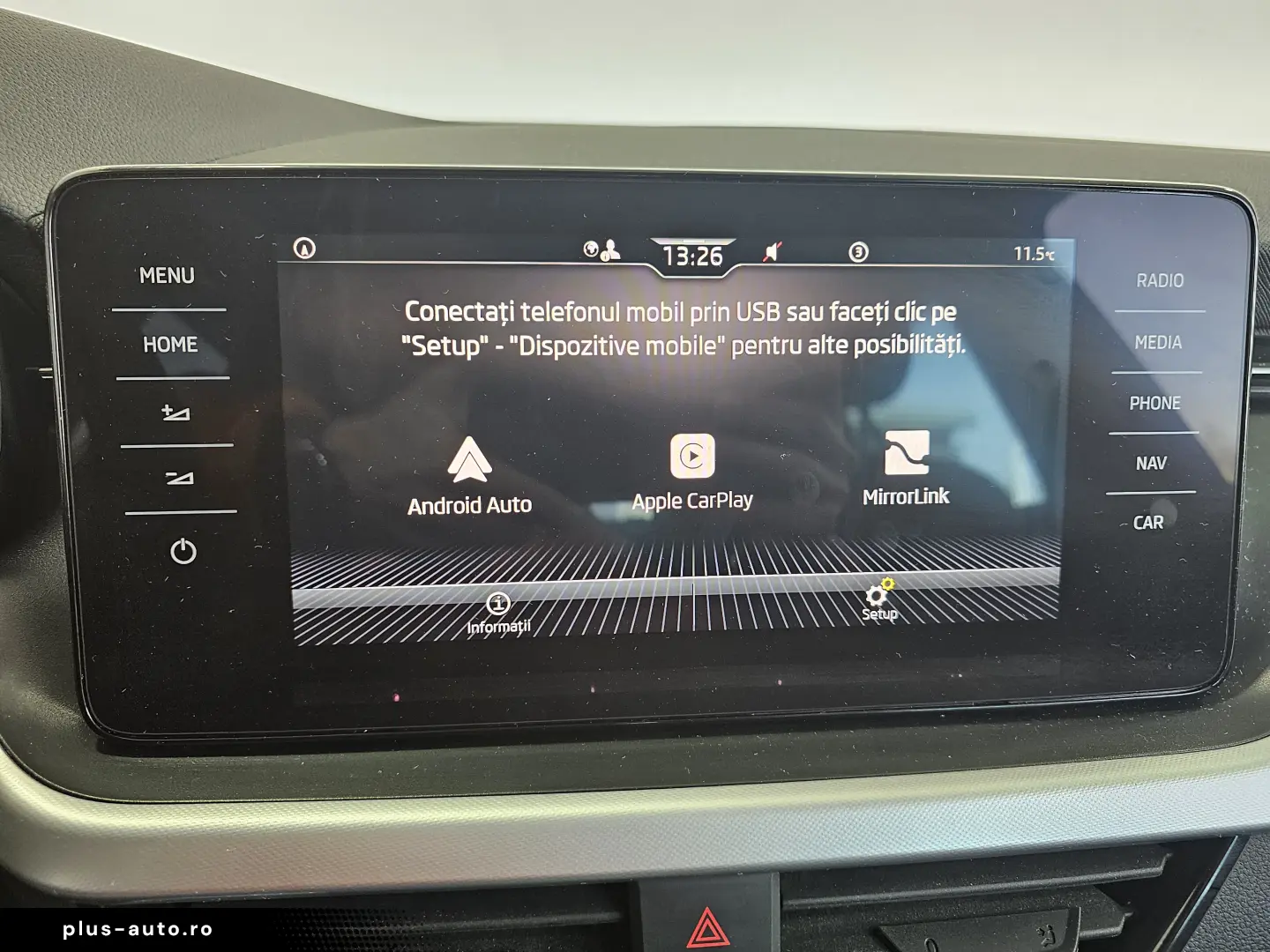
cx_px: 635
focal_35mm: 23
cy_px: 476
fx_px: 844
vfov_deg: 58.9
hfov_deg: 73.9
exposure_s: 1/83.9
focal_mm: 6.3
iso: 160
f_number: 1.7
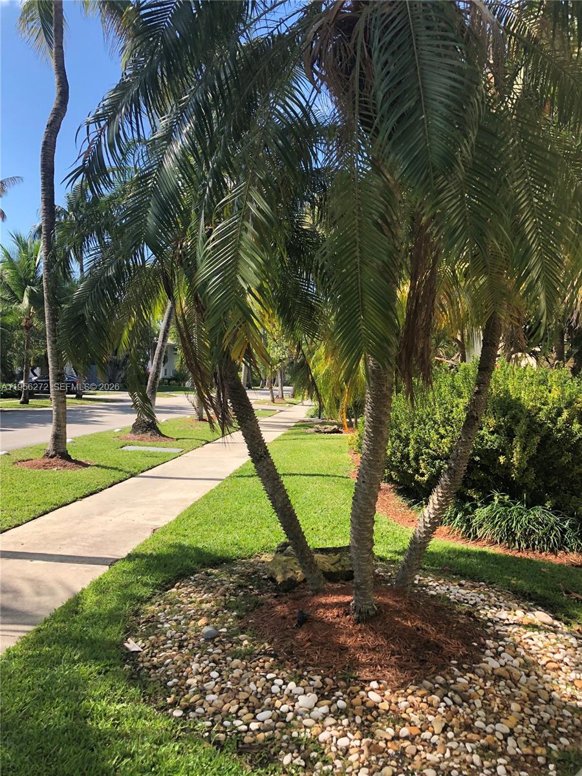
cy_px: 388
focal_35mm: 28
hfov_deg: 49.7
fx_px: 628
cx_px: 291
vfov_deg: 63.4
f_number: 1.8
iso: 20
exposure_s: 1/585
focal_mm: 3.99
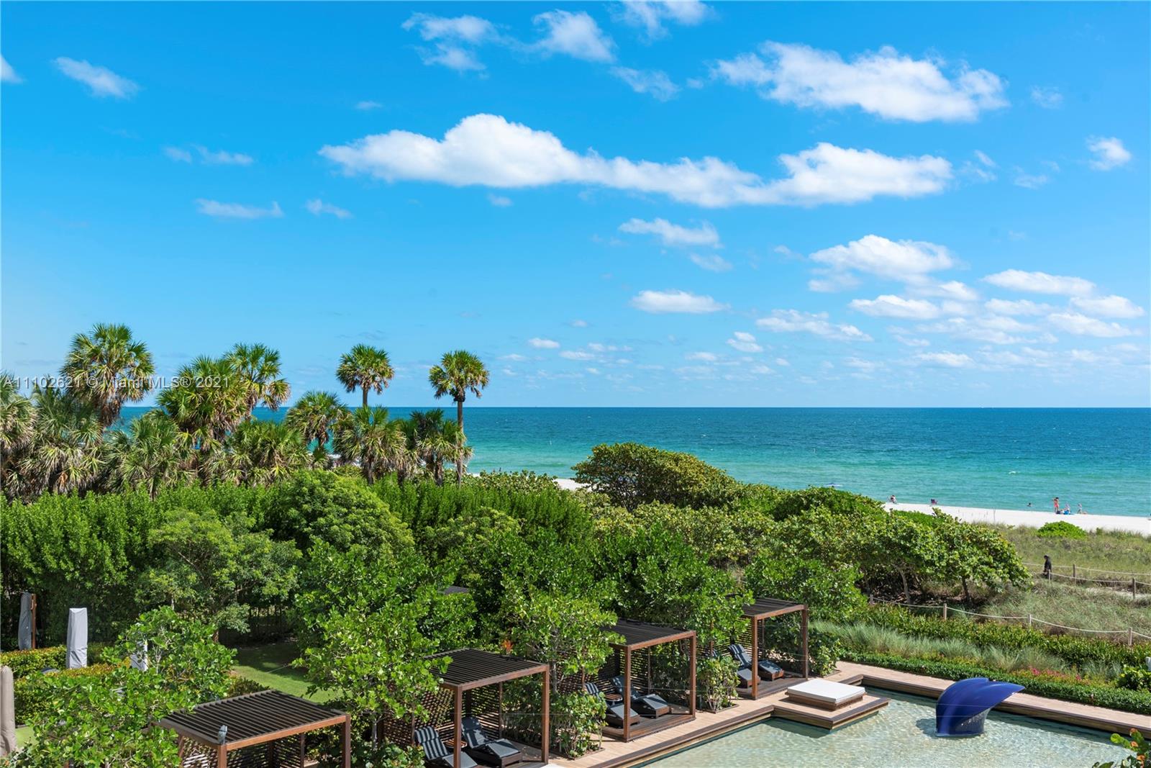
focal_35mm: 35
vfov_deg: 37.9
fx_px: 1119
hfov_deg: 54.4
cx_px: 576
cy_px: 384
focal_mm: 35
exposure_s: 1/200
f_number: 8
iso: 100
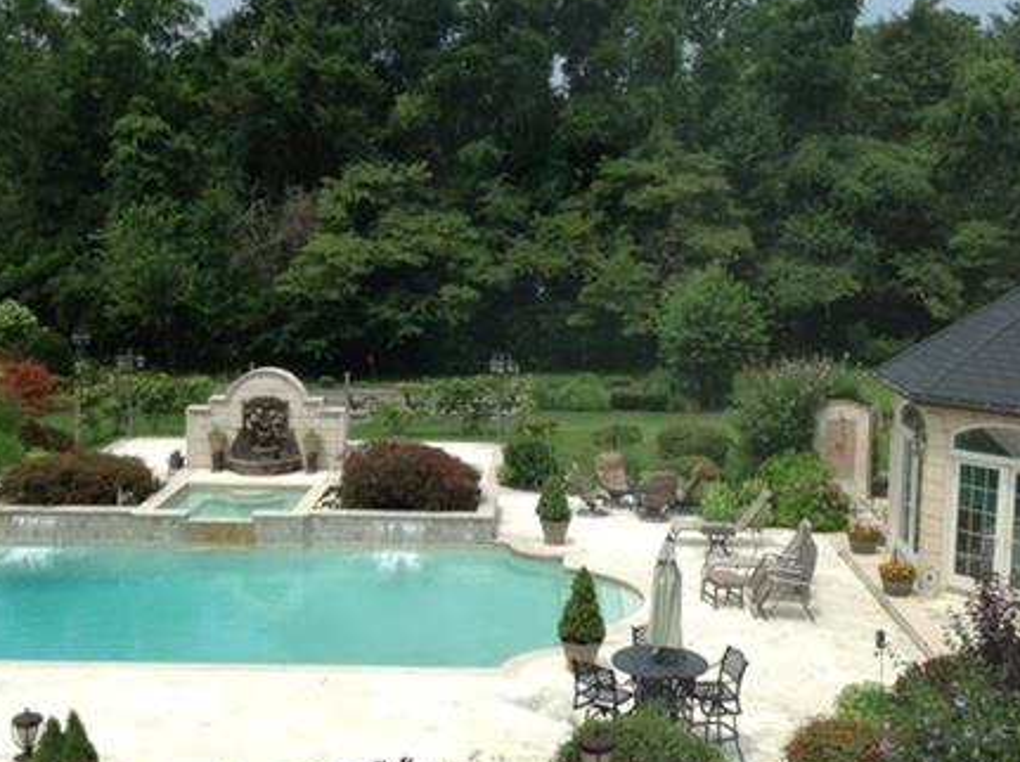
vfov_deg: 28.0
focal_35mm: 52
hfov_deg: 36.9
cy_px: 376
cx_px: 514
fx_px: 1530
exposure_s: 1/1513
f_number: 2.4
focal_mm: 4.28
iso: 50
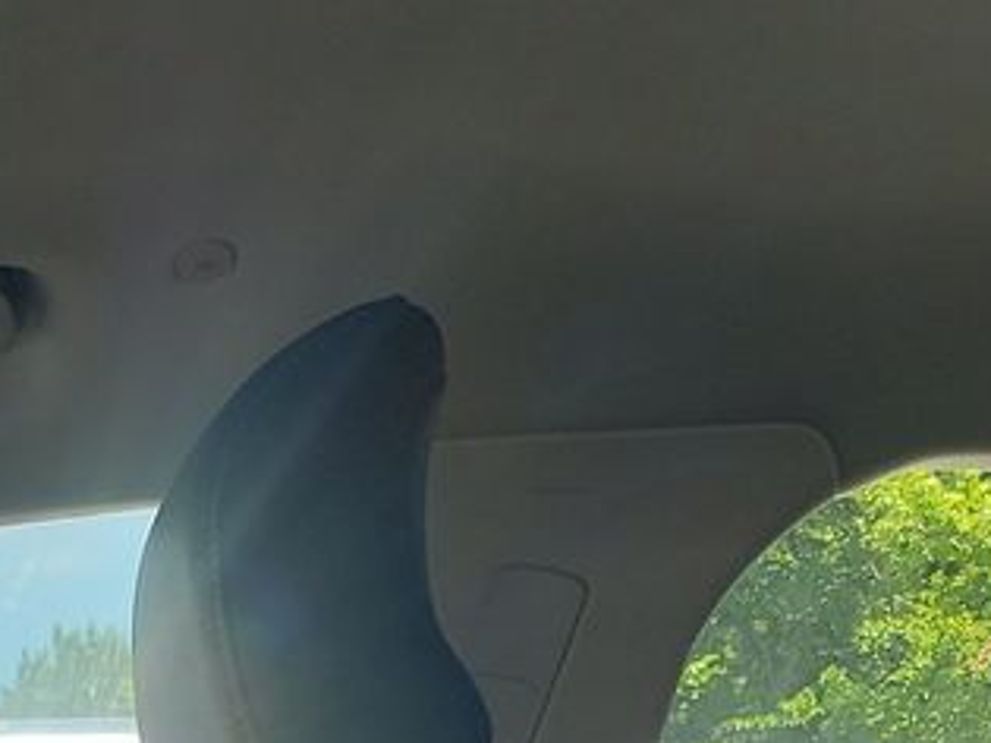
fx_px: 3491
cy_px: 1662
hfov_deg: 13.8
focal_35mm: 122
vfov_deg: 10.7
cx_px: -985
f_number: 1.8
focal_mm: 6.7
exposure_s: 1/153
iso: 50
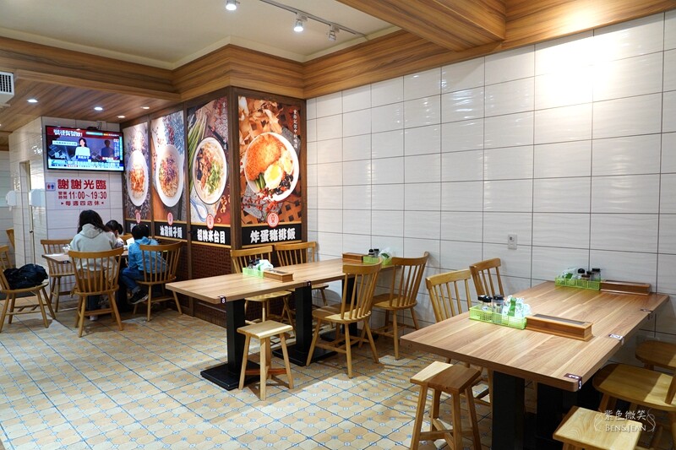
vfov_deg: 53.1
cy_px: 225
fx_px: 451
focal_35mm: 24
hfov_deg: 73.8
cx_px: 338
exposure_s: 1/30
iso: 1600
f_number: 8
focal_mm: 24
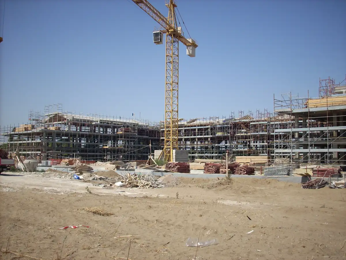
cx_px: 173
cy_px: 130
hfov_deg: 50.1
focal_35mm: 37
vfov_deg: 38.7
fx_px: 370
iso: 64
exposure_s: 1/338
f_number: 5.6
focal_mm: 6.2
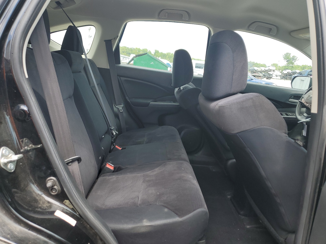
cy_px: 122
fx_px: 245
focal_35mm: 26
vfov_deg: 53.1
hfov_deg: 67.3
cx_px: 163
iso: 50
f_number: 1.5
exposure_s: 1/500
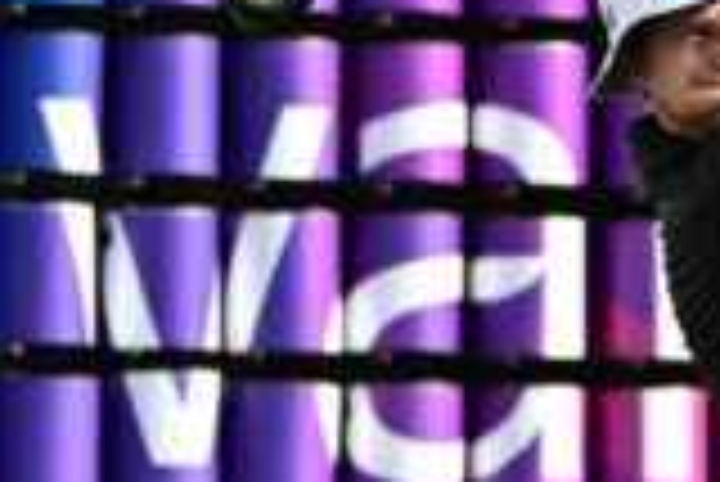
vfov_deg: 1.3
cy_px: 664
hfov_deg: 2.0
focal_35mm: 1026
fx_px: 20538
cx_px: 878
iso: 320
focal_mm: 260
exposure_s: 1/3200
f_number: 4
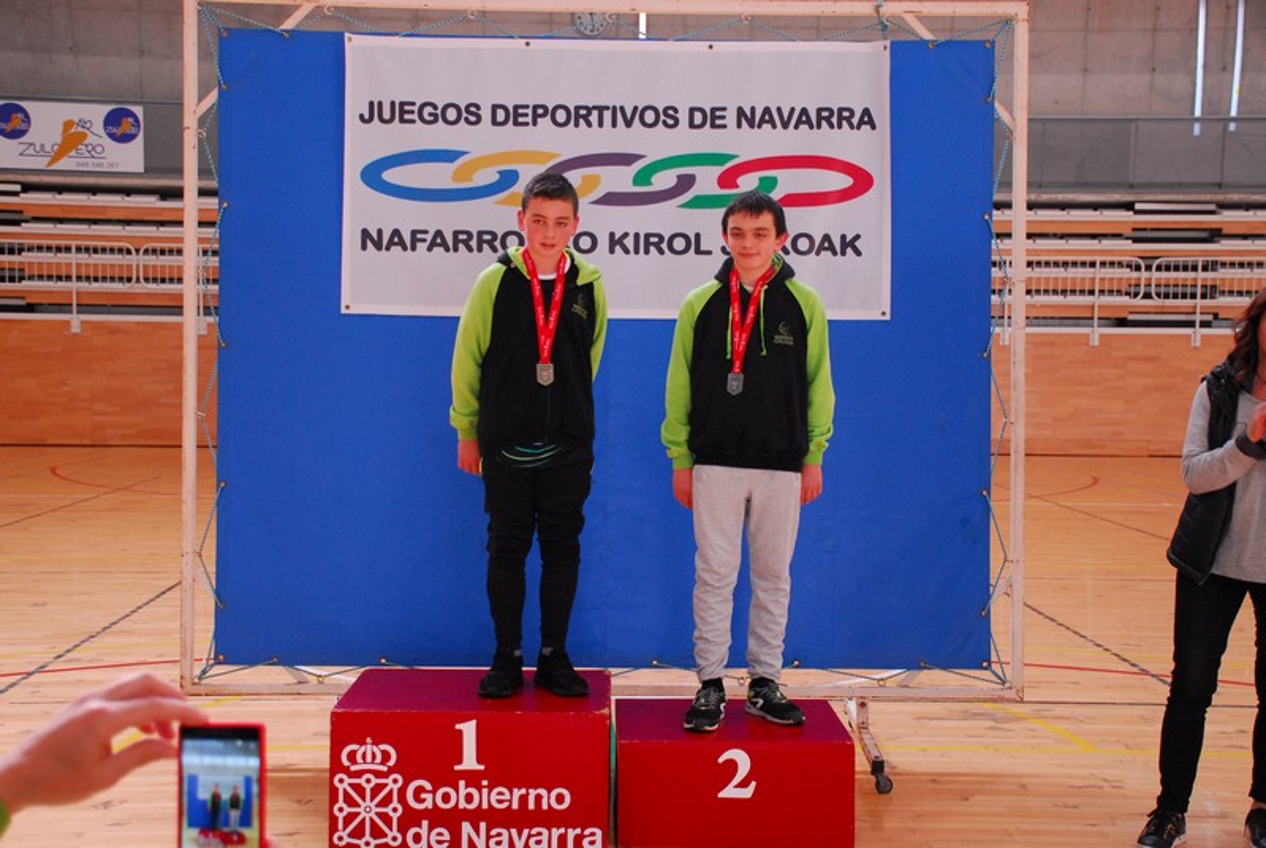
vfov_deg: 28.2
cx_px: 633
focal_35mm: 48
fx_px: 1690
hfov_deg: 41.1
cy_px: 424
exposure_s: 1/80
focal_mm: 32
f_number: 4
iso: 800
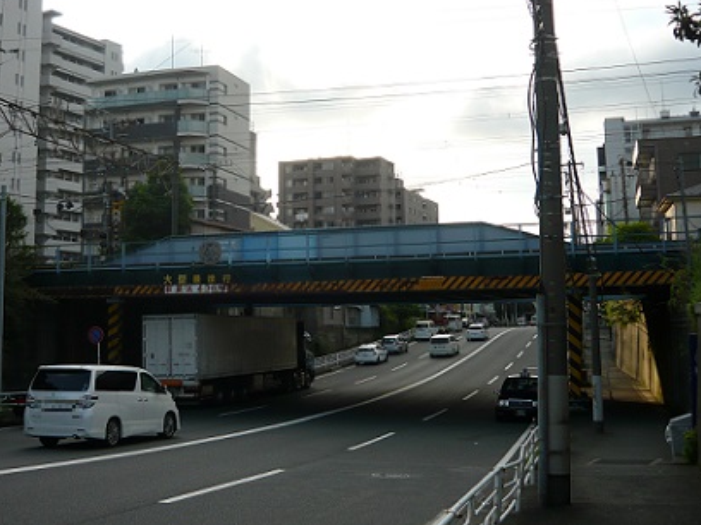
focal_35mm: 44
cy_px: 187
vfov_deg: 32.7
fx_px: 891
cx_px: 271
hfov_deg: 42.7
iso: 100
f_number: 2.8
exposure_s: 1/800
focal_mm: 5.5
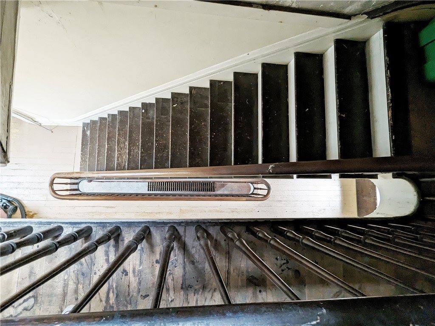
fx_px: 201
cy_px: 163
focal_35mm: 16
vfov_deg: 78.1
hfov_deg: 94.5
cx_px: 218
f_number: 2.2
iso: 283
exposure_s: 1/24
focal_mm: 2.35
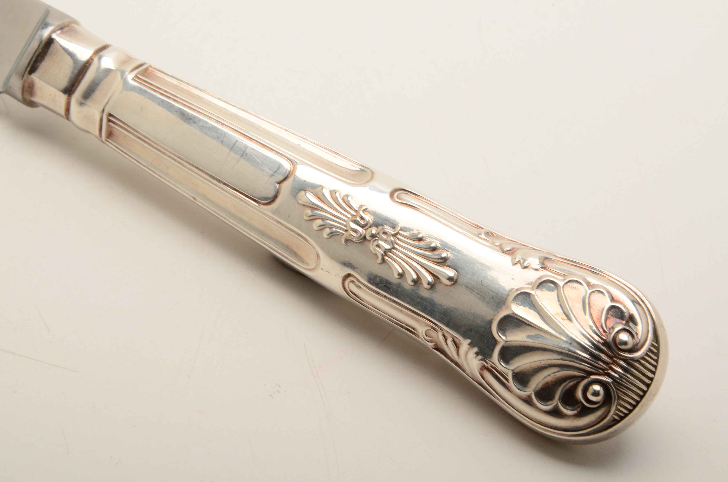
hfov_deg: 13.1
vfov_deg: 8.7
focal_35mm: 158
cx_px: 364
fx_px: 3178
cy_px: 241
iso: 200
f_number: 22
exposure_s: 1/160
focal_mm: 105
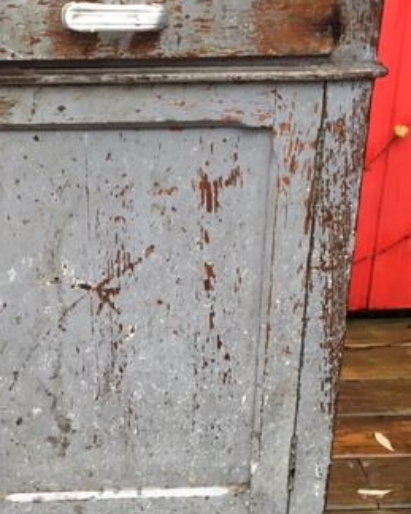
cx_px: 136
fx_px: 852
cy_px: 316
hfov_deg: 27.0
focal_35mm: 56
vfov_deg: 33.4
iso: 32
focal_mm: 4.15
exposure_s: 1/33
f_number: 2.2
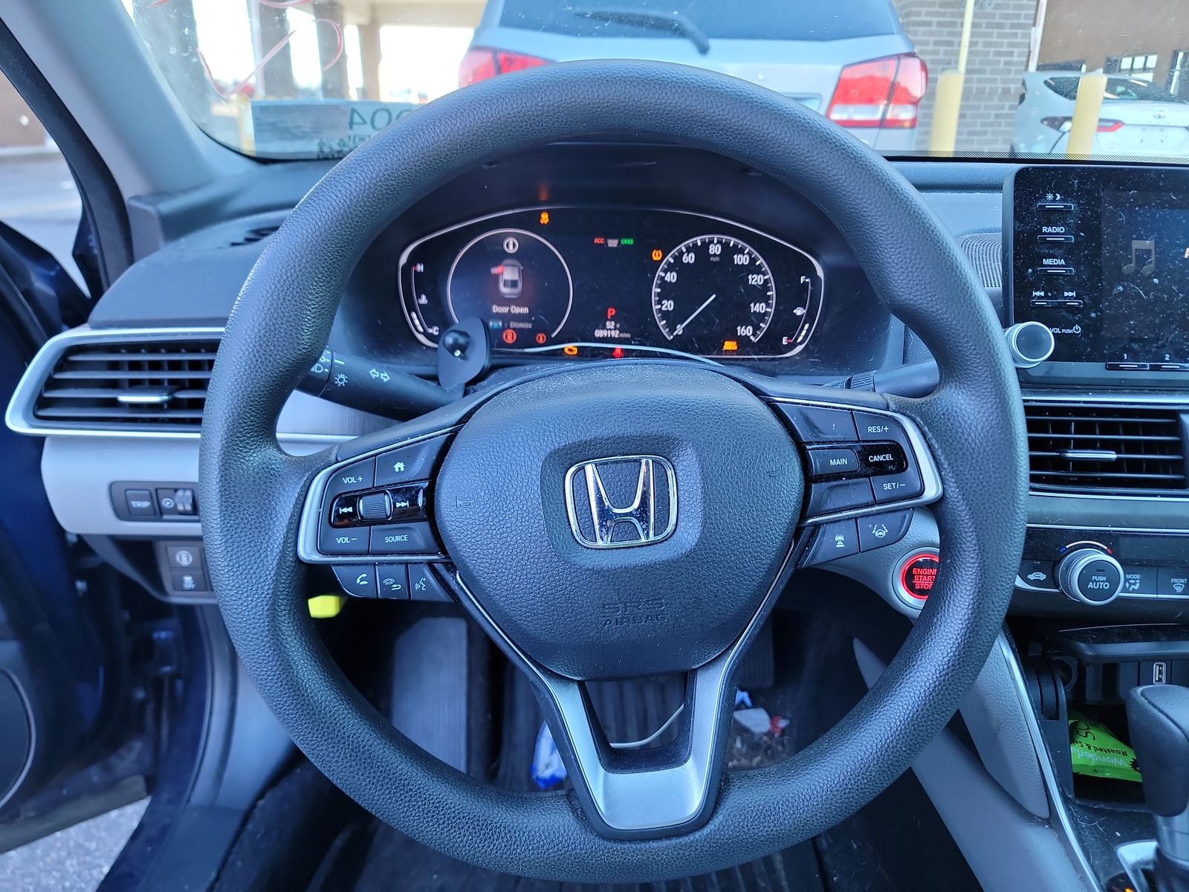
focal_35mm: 24
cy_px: 446
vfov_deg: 56.8
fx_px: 824
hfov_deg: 71.6
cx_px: 594
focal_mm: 6.7
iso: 285
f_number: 1.8
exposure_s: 1/59
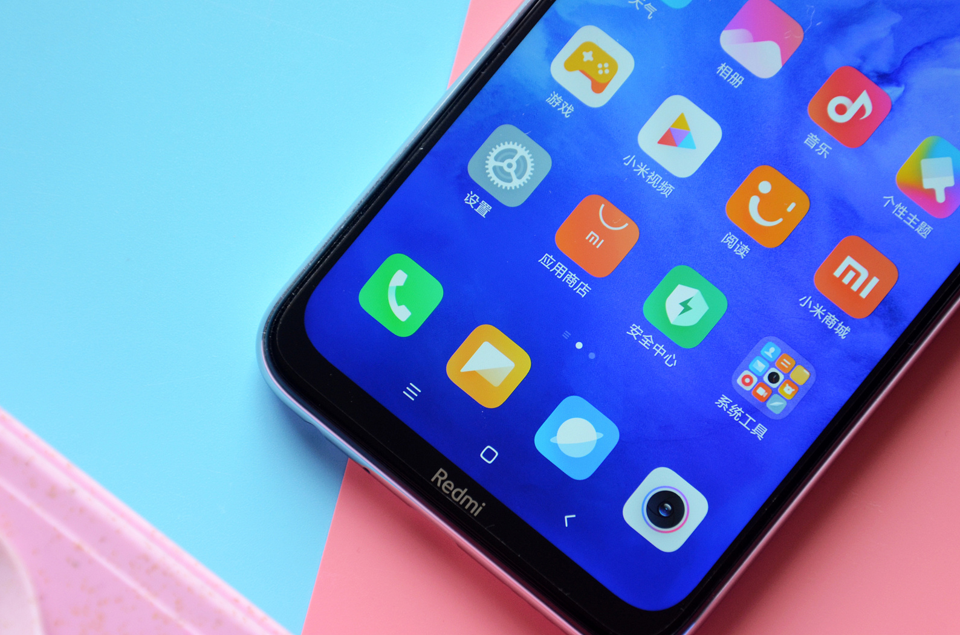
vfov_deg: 8.5
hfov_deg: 12.8
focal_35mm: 161
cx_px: 570
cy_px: 305
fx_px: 4274
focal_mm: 85
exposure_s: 1/125
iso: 500
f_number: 5.6
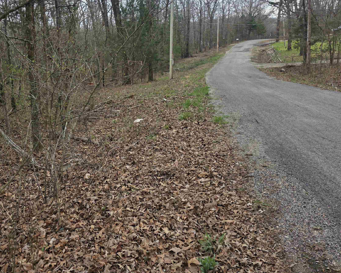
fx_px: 313
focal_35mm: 31
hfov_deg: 56.3
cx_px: 122
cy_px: 98
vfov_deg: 46.6
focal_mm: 6.3
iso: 25
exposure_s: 1/359
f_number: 1.7
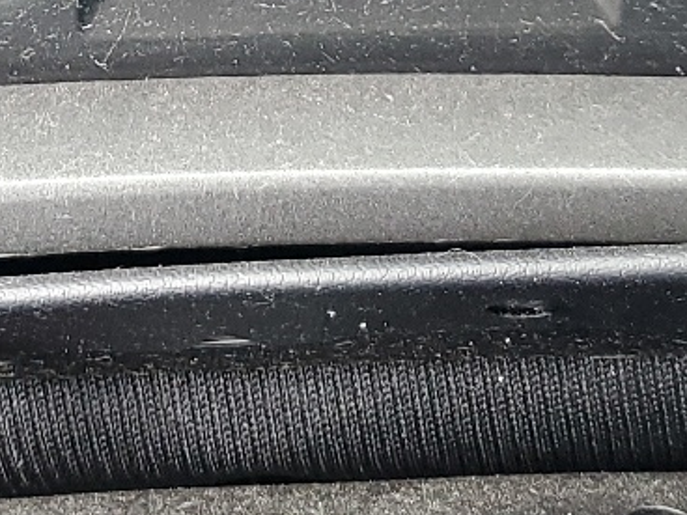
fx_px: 2243
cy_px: -465
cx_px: 217
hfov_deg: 17.4
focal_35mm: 113
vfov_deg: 11.9
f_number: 1.5
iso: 101
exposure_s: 1/60.2
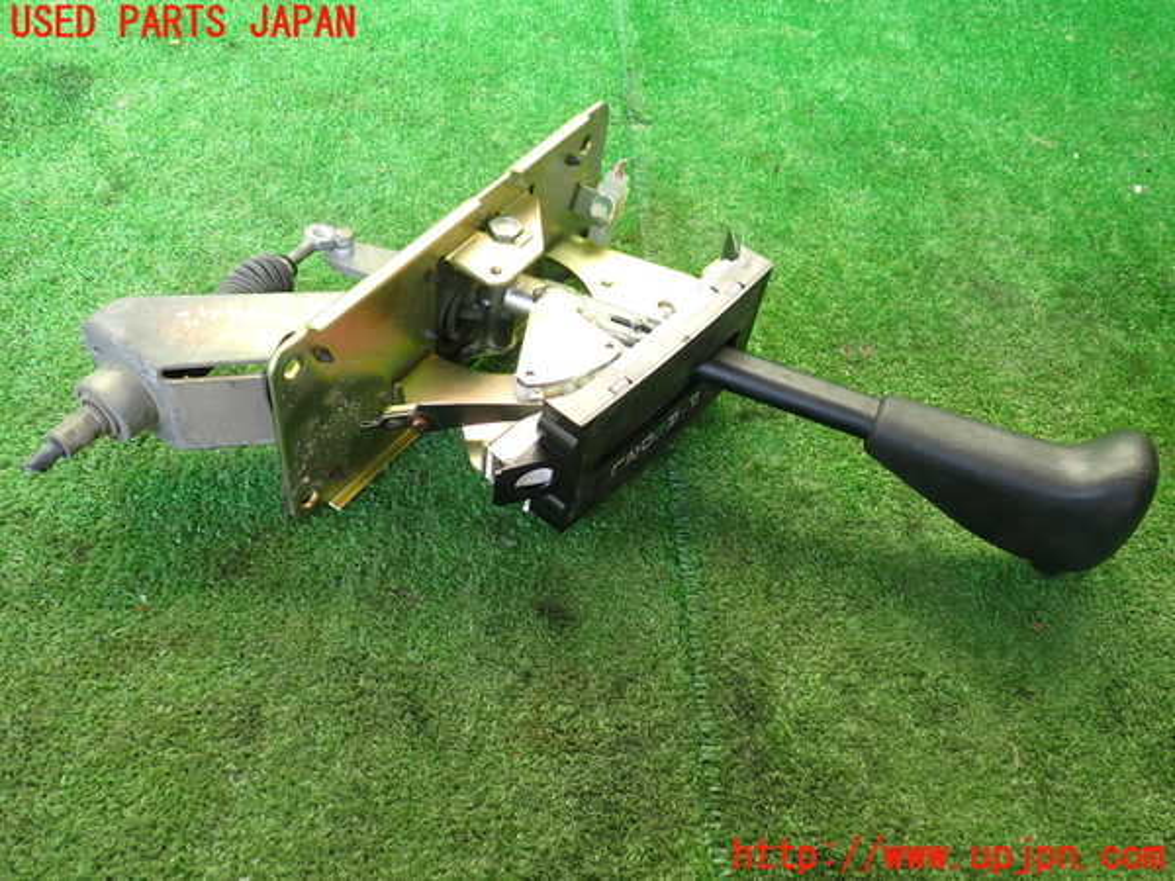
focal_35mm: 30
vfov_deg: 46.8
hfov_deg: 60.0
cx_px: 588
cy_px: 440
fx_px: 1018
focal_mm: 5.4
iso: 200
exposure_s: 1/100
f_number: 2.3
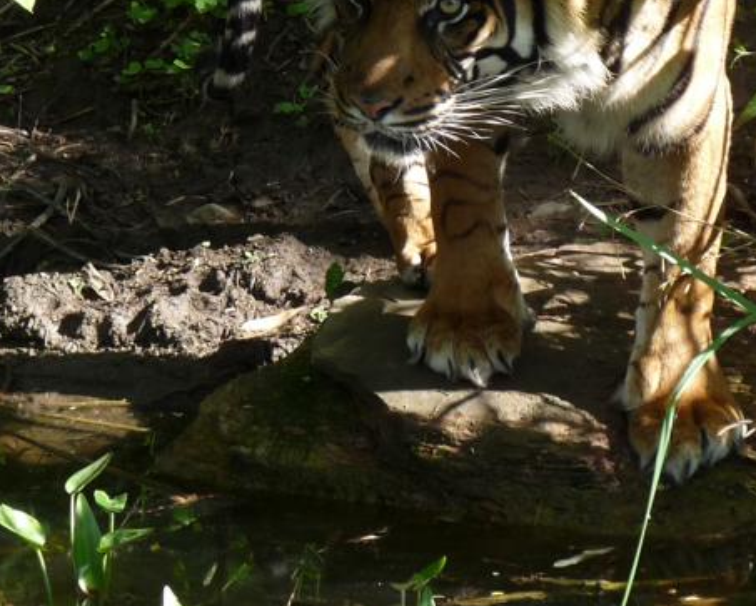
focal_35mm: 510
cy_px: 119
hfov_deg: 3.8
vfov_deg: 3.0
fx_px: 11418
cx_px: 467
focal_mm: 37.1
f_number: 4
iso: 100
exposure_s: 1/160
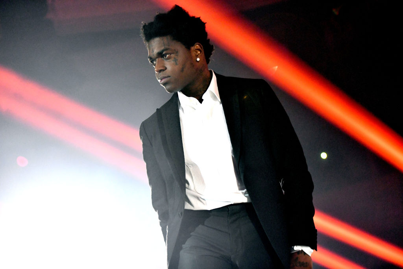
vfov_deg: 19.5
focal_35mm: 70
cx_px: 202
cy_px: 134
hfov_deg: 28.8
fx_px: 784
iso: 4000
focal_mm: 70
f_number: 2.8
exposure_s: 1/1600
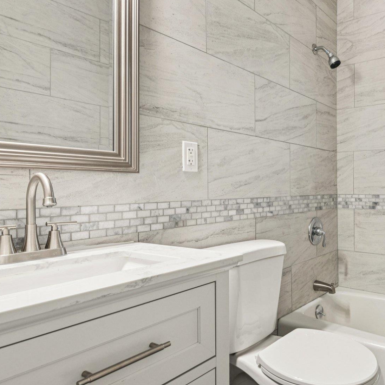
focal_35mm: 27
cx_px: 310
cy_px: 192
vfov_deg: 59.1
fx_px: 340
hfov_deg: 54.8
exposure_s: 1/15
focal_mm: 17
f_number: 8
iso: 400
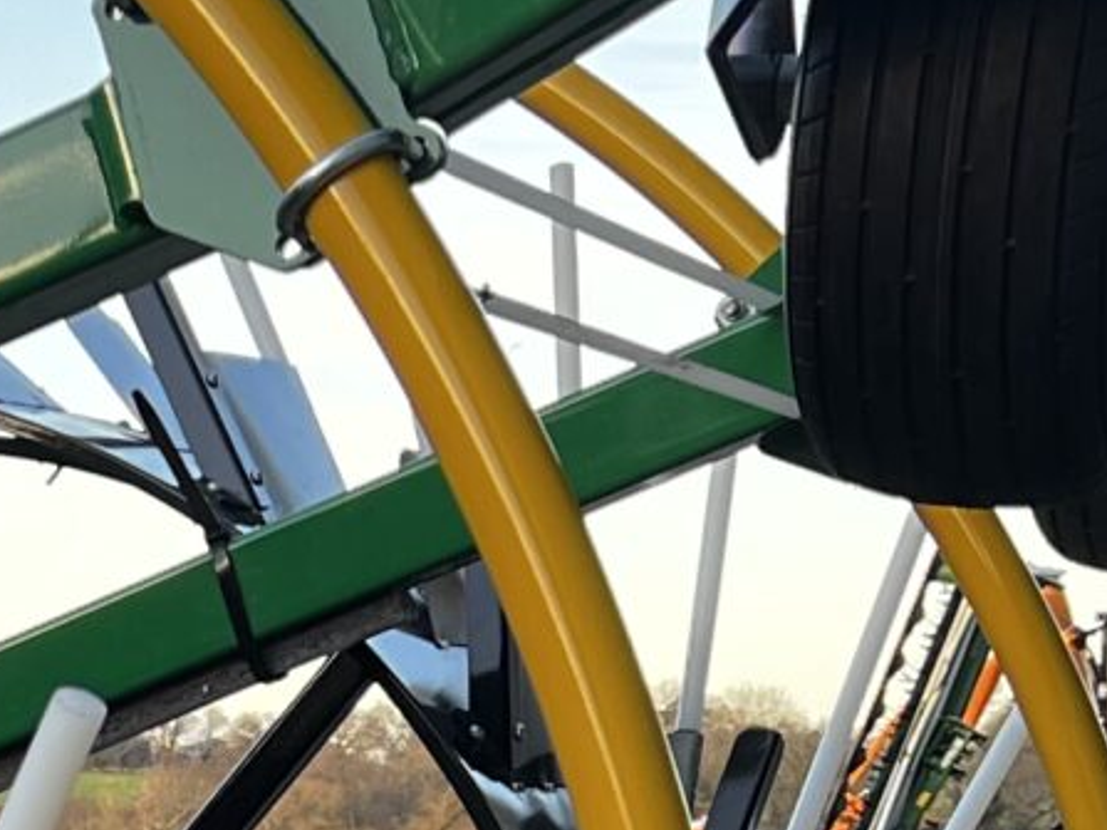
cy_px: 1682
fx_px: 4764
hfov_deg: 12.2
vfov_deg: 9.3
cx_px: -827
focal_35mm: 149
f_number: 1.5
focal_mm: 5.7
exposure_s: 1/182
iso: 50
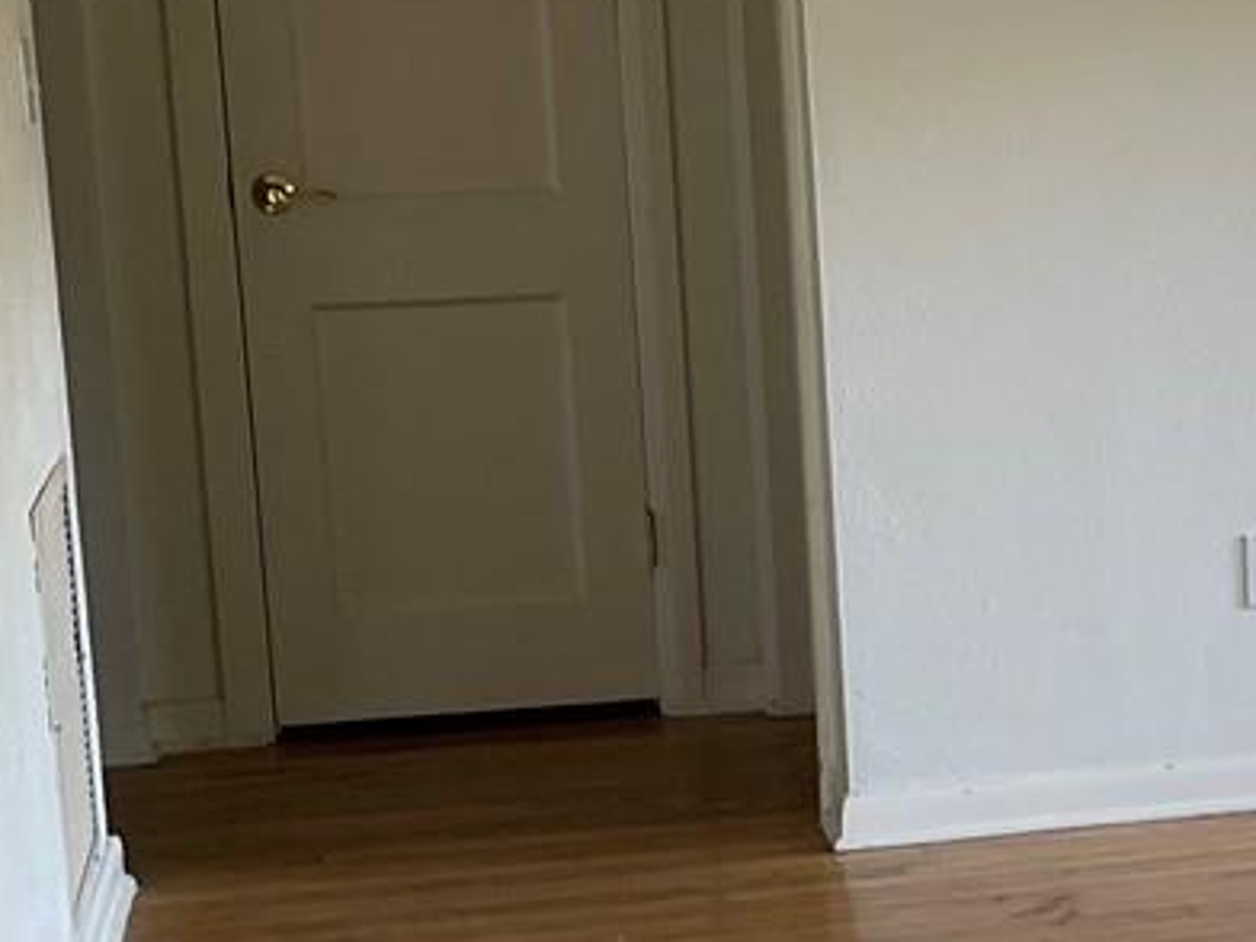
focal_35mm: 106
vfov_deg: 14.0
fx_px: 3846
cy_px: 541
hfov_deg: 17.0
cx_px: 1823
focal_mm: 5.1
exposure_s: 1/105
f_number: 1.6
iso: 125
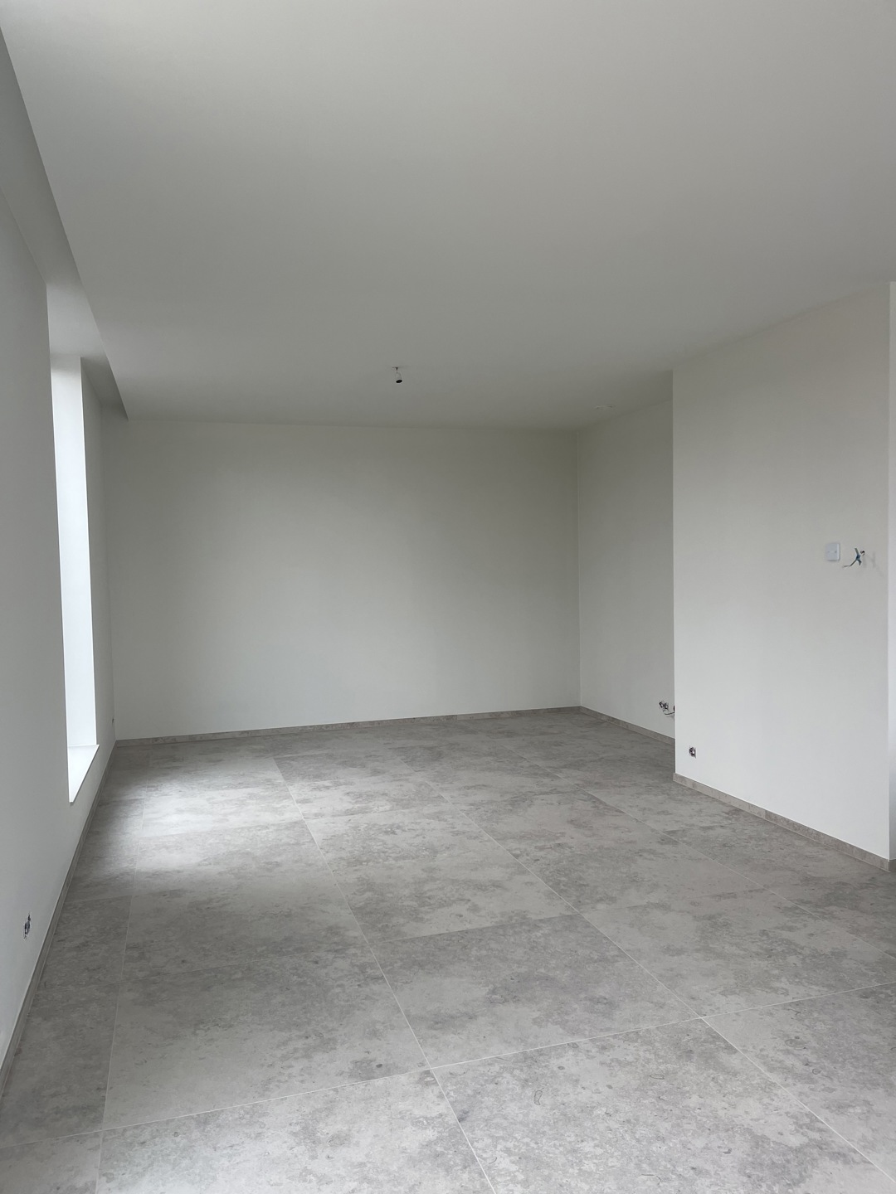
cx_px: 448
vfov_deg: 69.4
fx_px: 863
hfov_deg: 54.9
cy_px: 597
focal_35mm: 25
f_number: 1.6
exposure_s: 1/121
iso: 80
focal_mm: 5.1
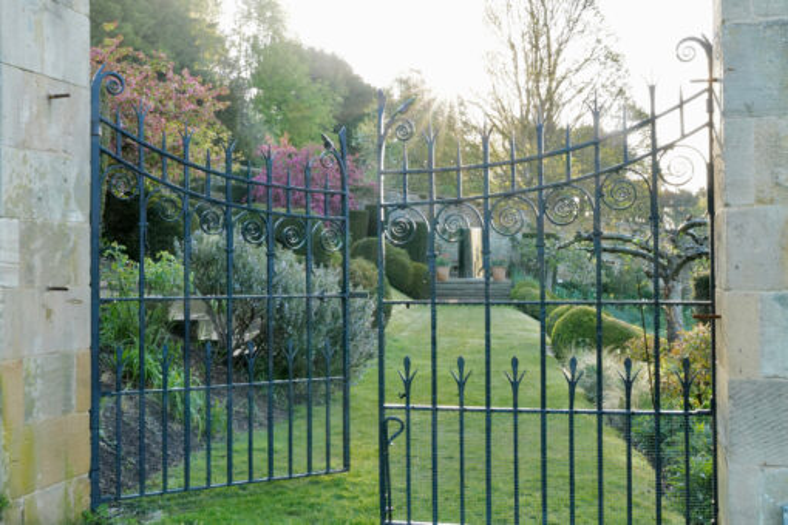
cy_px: 262
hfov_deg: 41.9
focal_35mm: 47
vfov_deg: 28.6
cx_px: 394
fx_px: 1029
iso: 6400
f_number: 22
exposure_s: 1/100
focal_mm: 47
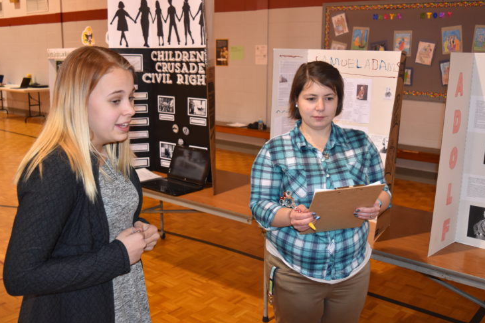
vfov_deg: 35.9
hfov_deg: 51.9
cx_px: 241
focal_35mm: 37
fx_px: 498
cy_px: 160
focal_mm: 24
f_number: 4.5
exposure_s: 1/80
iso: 800
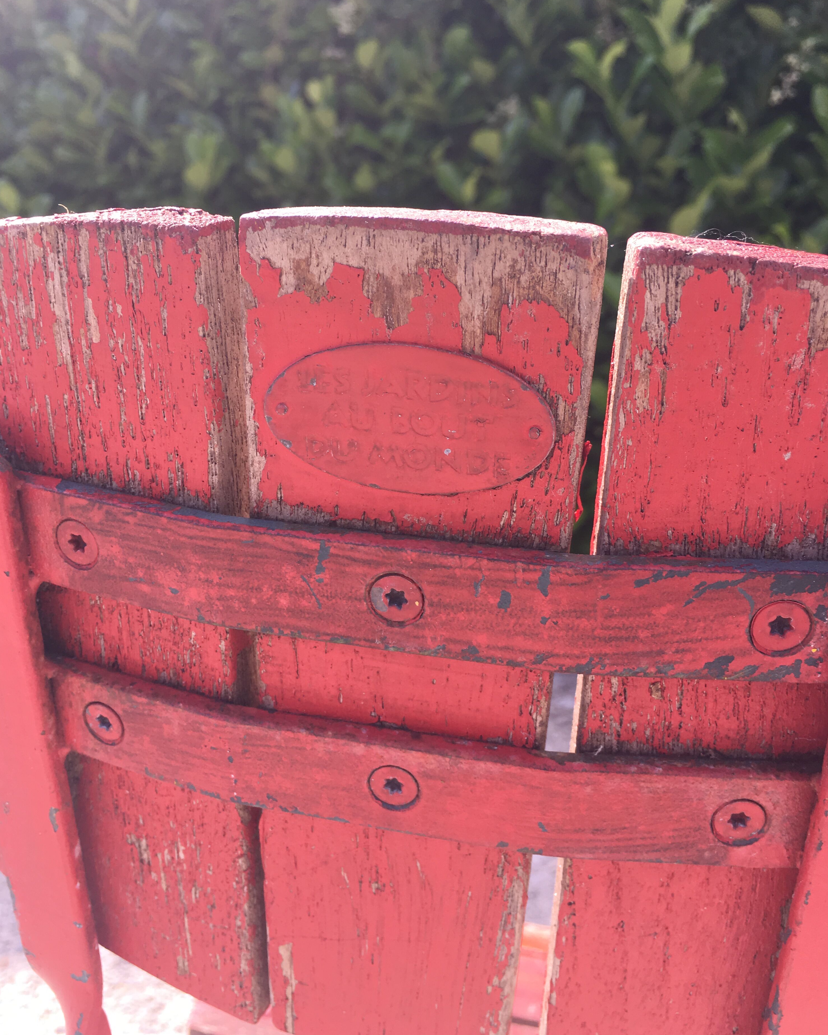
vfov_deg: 57.2
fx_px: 950
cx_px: 411
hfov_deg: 47.1
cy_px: 514
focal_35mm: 31
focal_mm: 4.15
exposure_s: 1/345
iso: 25
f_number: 2.2
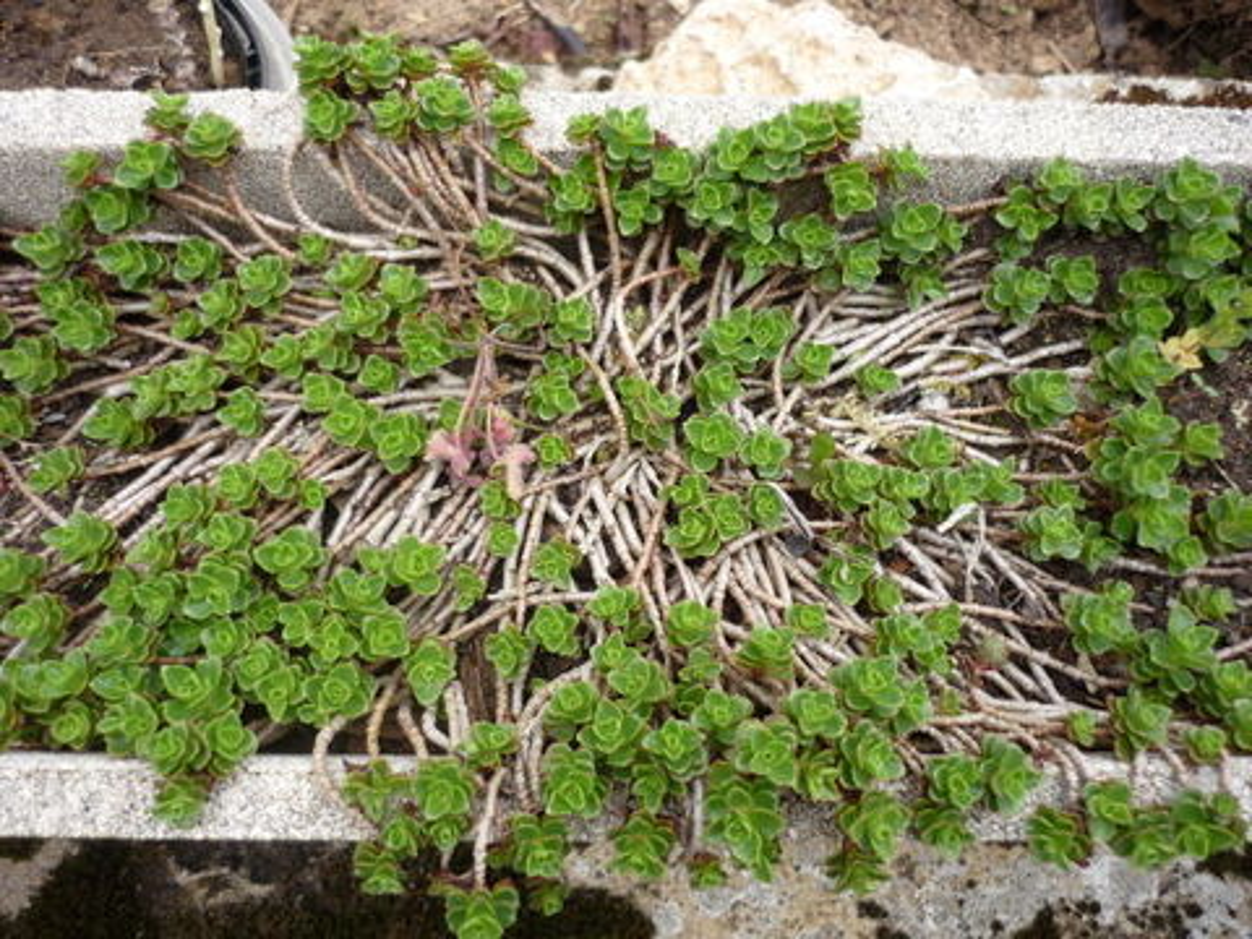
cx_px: 626
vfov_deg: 42.9
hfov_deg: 55.4
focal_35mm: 33
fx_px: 1194
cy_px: 470
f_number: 2.8
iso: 100
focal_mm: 5.5
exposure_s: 1/250
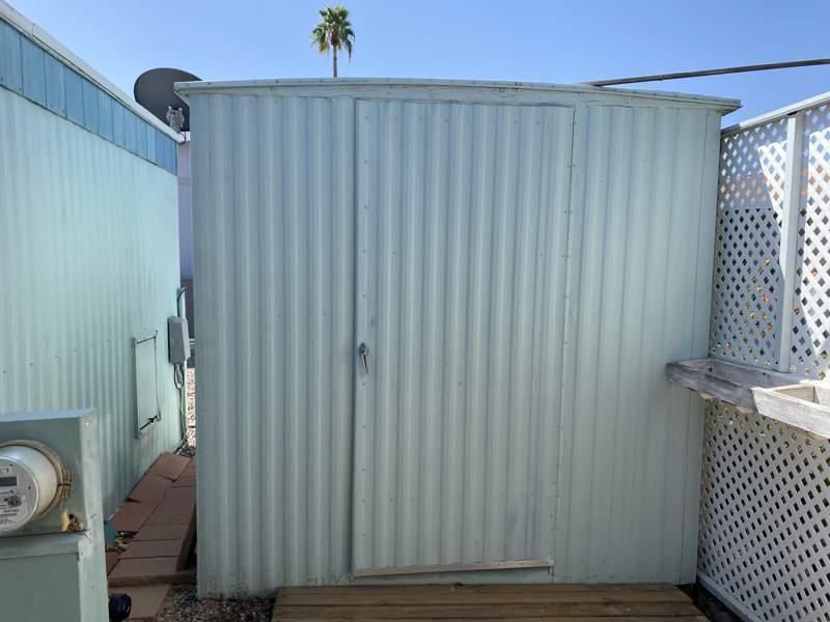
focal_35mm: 26
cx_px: 415
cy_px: 311
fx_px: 623
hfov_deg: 67.3
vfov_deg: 53.1
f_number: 1.8
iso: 32
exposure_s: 1/1898
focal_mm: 4.25
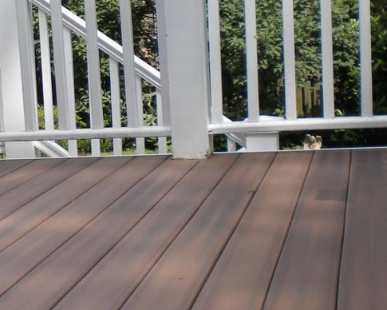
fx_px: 1077
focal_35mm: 94
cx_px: 42
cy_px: 163
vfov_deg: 16.4
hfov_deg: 20.0
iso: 80
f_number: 4.6
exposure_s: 1/350
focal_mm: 6.3
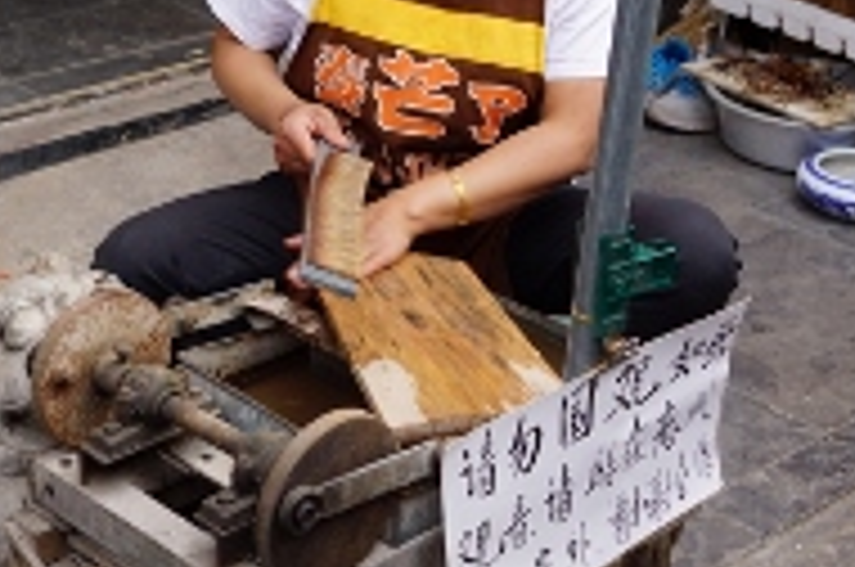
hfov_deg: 26.4
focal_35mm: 76
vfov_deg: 17.8
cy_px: 187
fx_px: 1802
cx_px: 230
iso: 100
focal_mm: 24
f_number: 5
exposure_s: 1/80
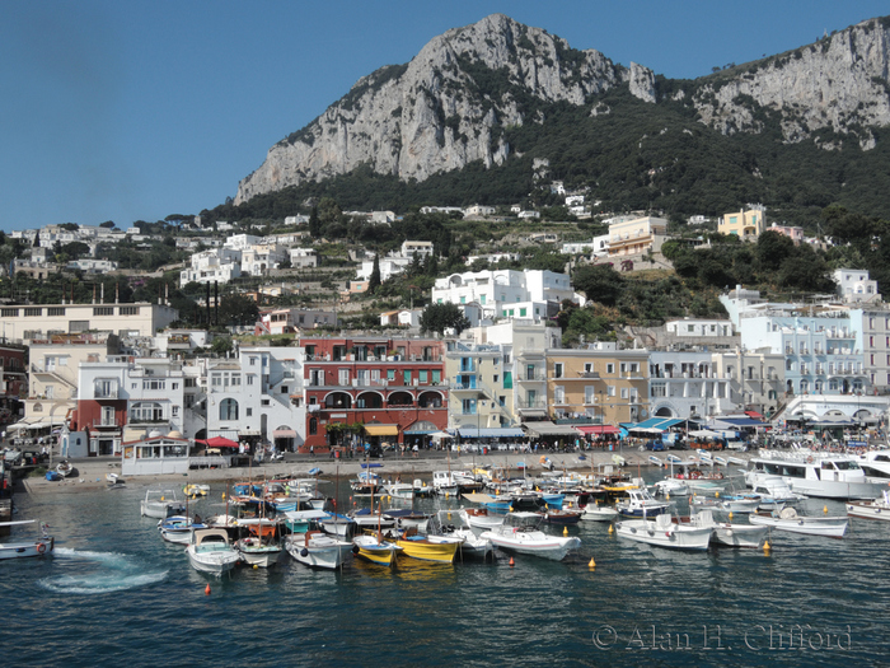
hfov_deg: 52.6
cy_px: 334
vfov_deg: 40.7
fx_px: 900
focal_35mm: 35
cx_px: 445
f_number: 6.3
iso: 100
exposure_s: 1/500
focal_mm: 7.5
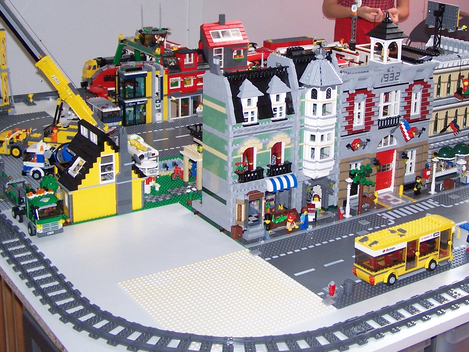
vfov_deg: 24.6
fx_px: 799
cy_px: 96
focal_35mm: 59
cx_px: 299
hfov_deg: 32.5
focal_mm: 6.3
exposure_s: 1/60
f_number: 2.8
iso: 140
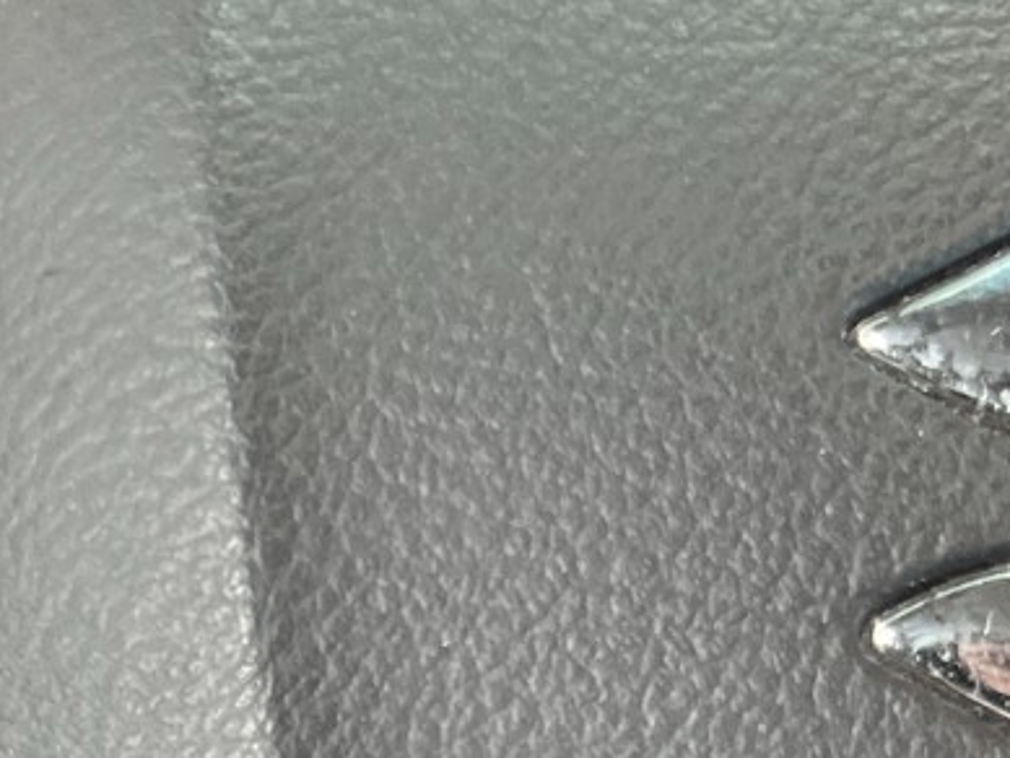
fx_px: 3123
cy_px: 1243
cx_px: -343
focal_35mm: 107
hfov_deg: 17.2
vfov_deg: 12.9
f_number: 1.6
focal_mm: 5.1
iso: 500
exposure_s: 1/33
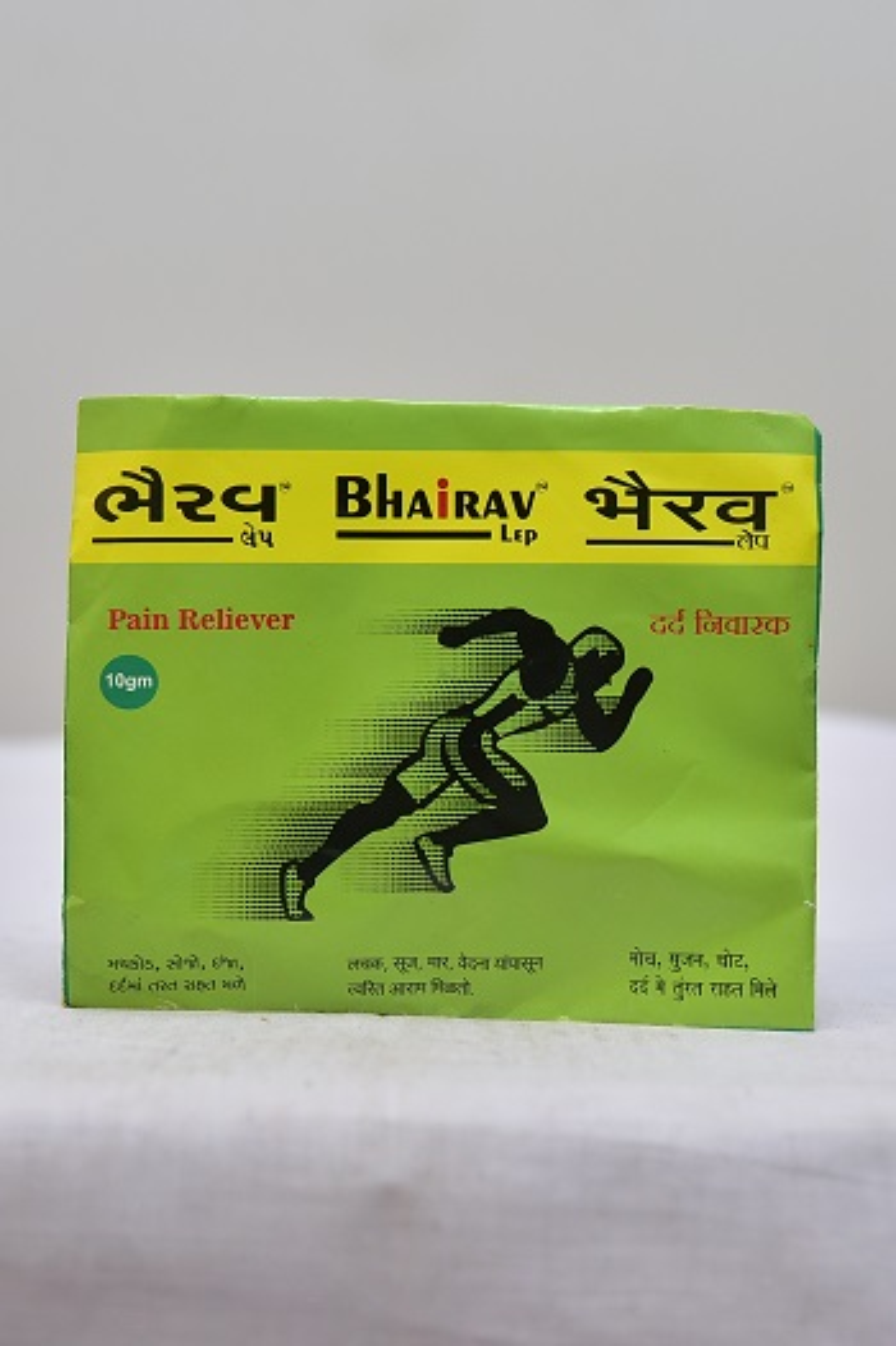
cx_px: 448
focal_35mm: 75
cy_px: 673
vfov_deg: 27.0
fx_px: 2803
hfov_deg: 18.2
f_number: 4.5
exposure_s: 1/125
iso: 1600
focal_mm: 75
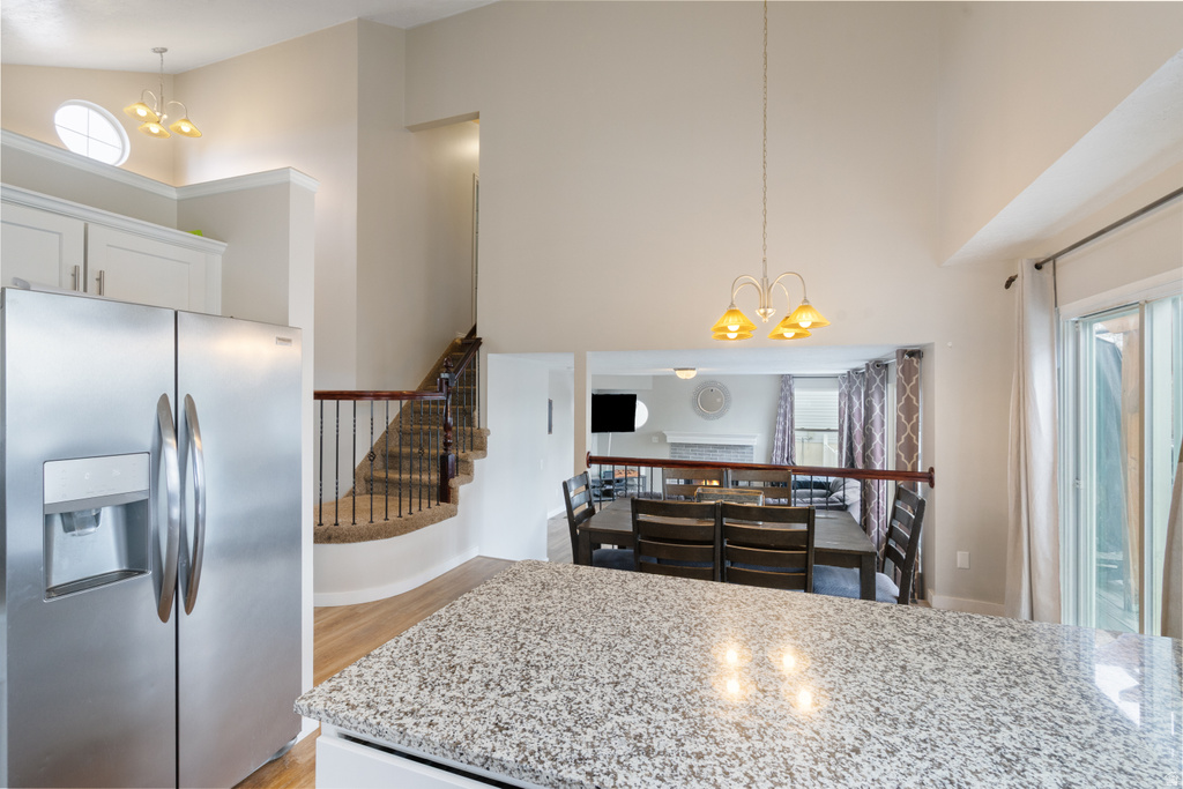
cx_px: 592
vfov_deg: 73.8
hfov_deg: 96.7
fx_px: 526
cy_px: 394
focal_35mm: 16
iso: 400
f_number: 9
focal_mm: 16
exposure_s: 1/1.67
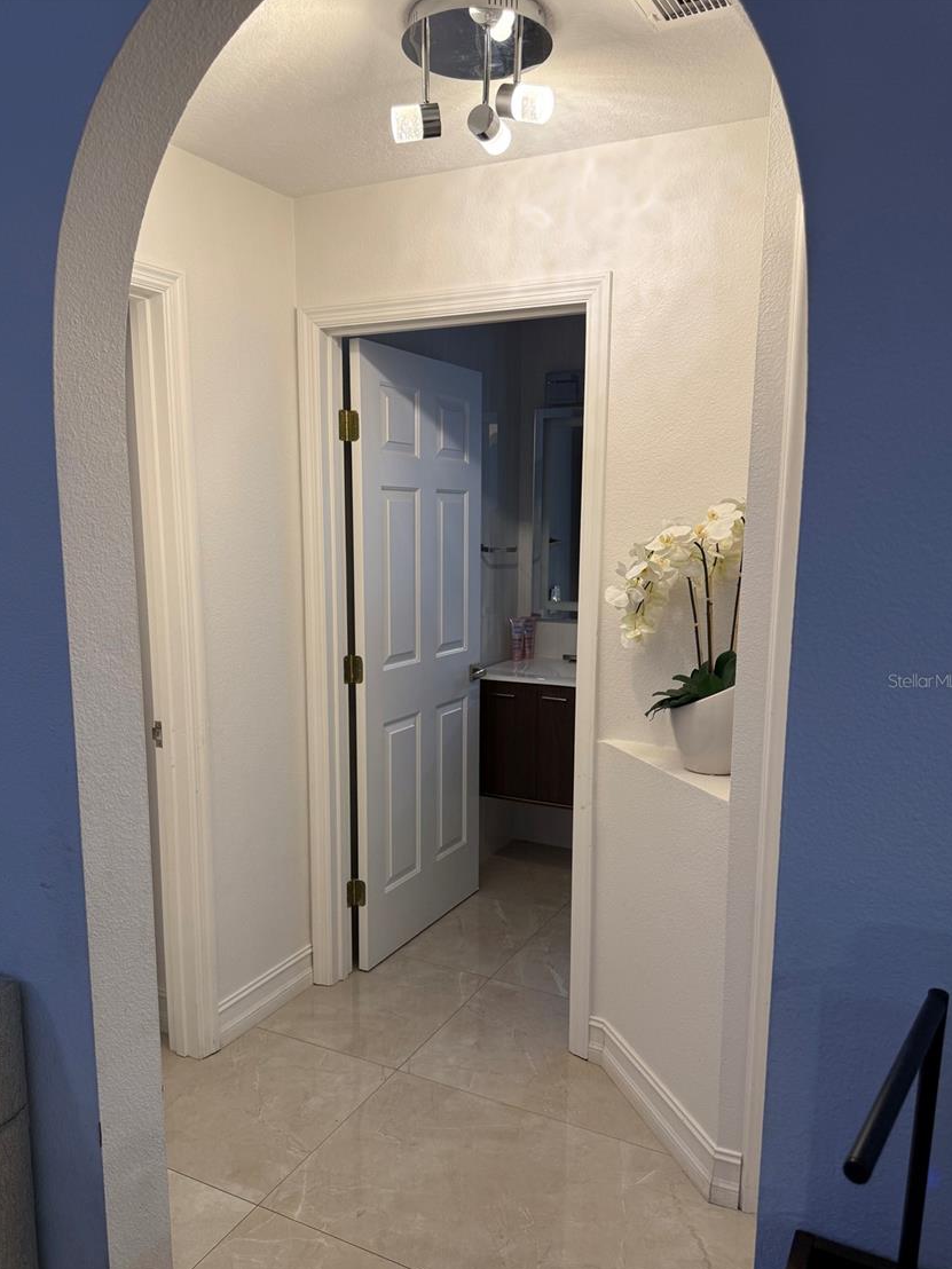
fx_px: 953
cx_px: 454
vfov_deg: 67.2
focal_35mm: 26
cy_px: 680
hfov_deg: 53.0
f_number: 1.78
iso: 125
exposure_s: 1/60
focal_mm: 6.76
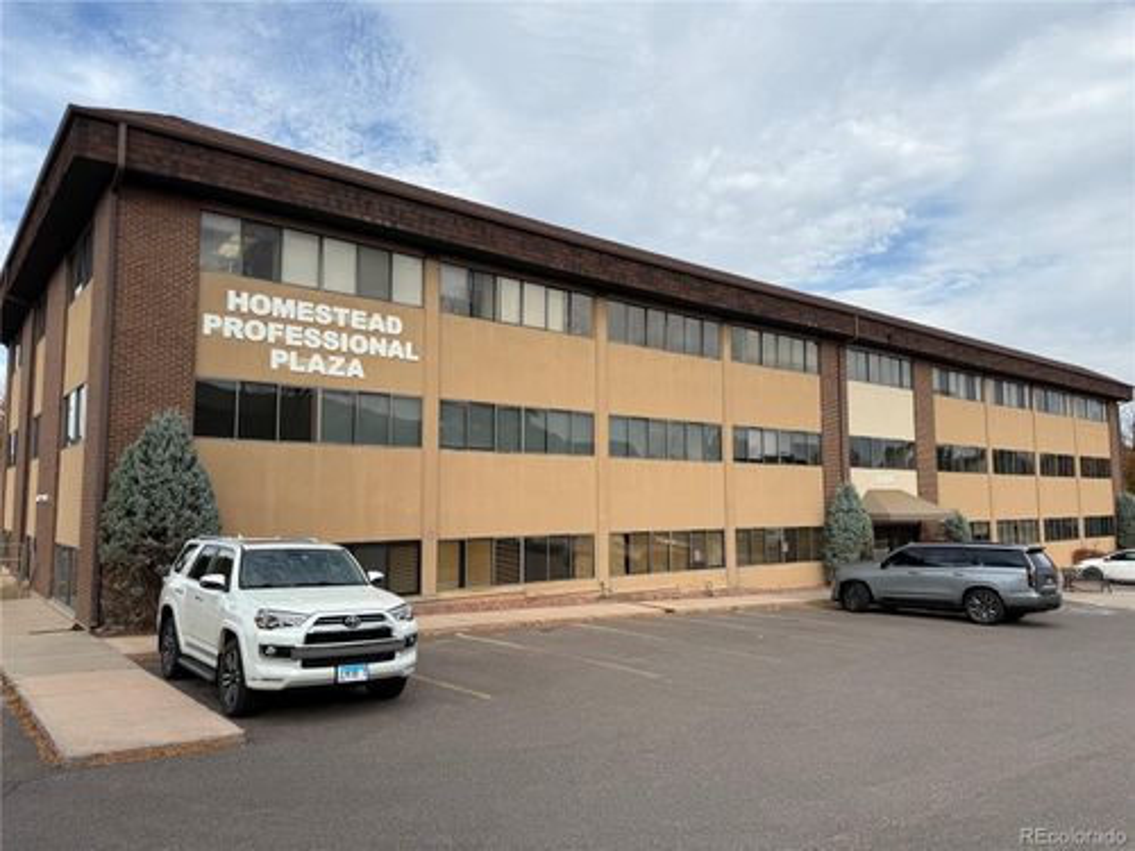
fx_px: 787
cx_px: 568
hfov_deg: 71.6
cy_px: 426
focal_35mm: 24
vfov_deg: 56.8
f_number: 1.78
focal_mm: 6.76
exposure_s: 1/2907
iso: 80
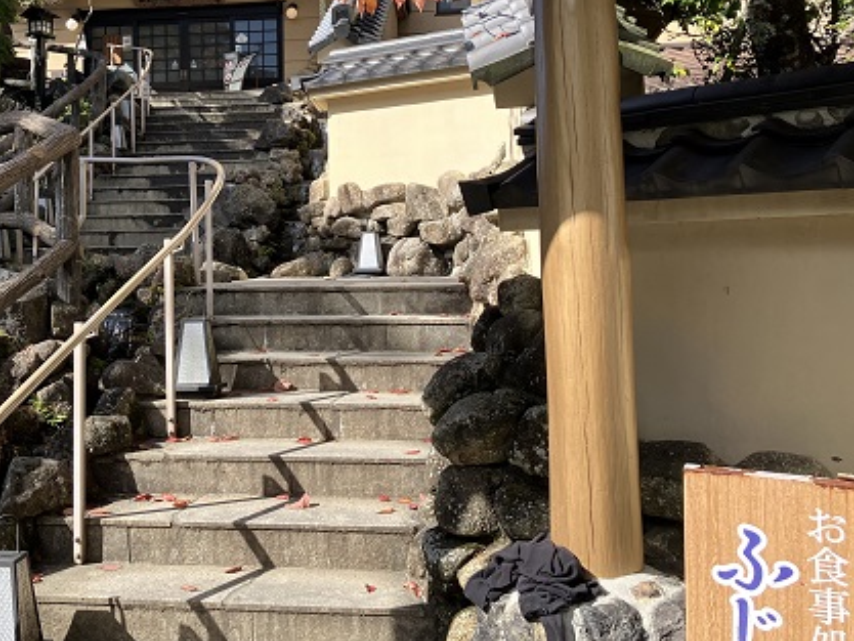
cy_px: 188
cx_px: 281
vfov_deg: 33.2
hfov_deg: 43.2
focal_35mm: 43
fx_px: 1061
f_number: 1.8
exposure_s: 1/704
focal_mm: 3.99
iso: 32
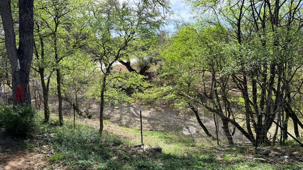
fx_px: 217
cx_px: 152
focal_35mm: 27
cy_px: 96
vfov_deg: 42.8
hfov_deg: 69.9
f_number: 1.78
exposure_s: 1/1855
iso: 100
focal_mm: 6.76
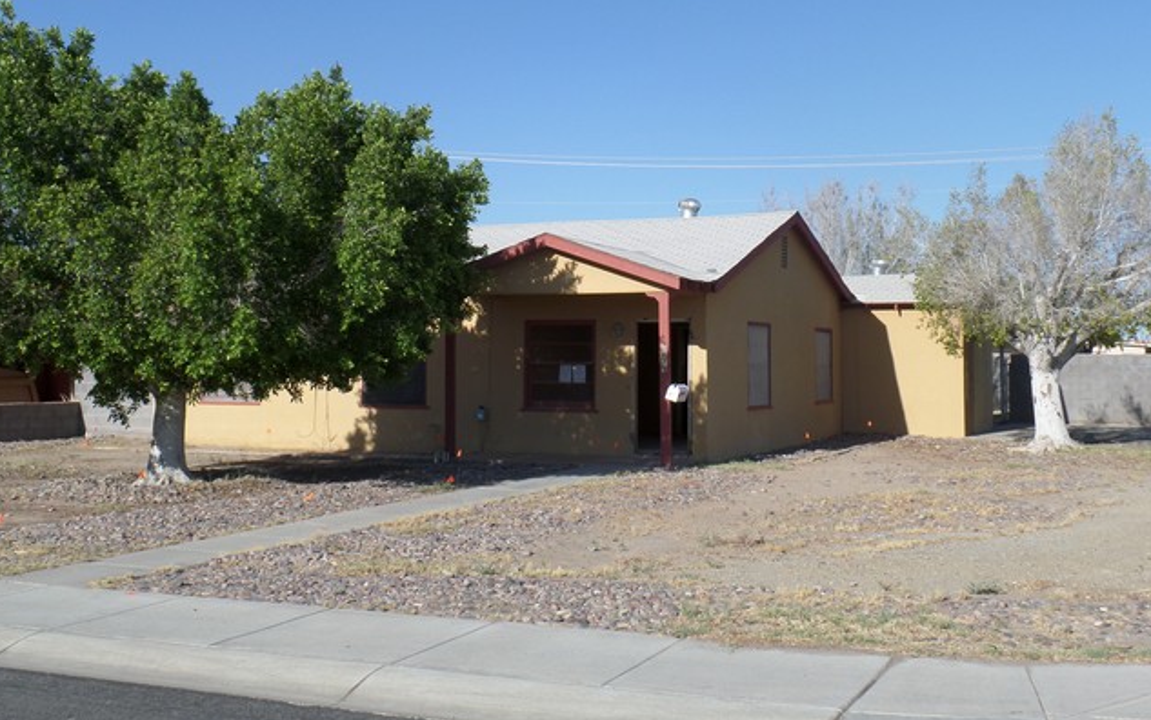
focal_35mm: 45
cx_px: 571
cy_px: 289
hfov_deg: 44.4
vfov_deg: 28.5
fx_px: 1412
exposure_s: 1/1500
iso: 100
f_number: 3.6
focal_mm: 7.5
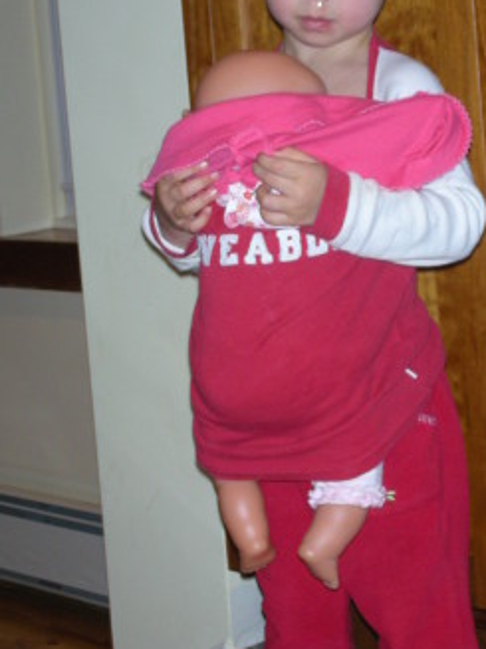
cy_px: 264
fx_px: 1854
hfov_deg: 14.9
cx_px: 331
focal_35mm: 99
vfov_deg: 19.8
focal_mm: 10.1
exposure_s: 1/120
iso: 140
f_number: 3.7
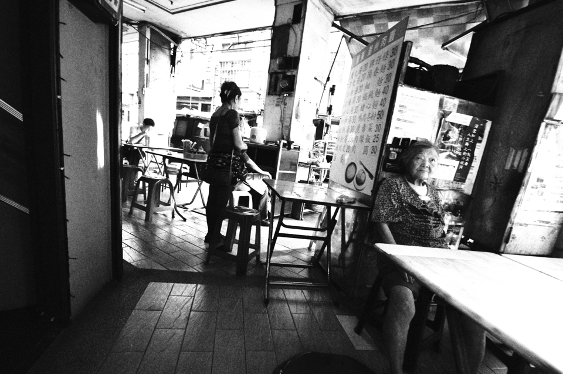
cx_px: 286
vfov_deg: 73.6
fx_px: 250
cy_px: 194
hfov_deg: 96.8
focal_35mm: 16
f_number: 4
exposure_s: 1/400
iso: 3200
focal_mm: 10
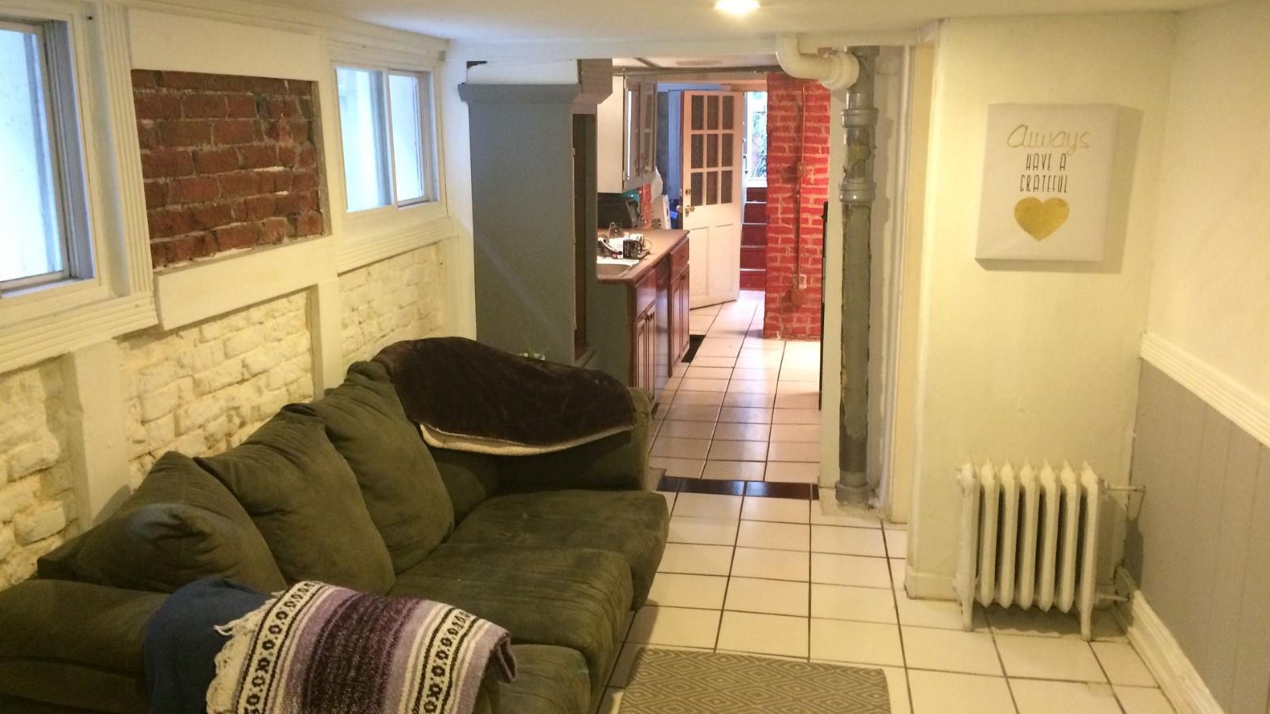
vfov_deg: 36.7
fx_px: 1078
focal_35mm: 32
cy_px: 352
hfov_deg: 61.0
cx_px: 633
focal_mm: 4.15
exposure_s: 1/17
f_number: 2.2
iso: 250
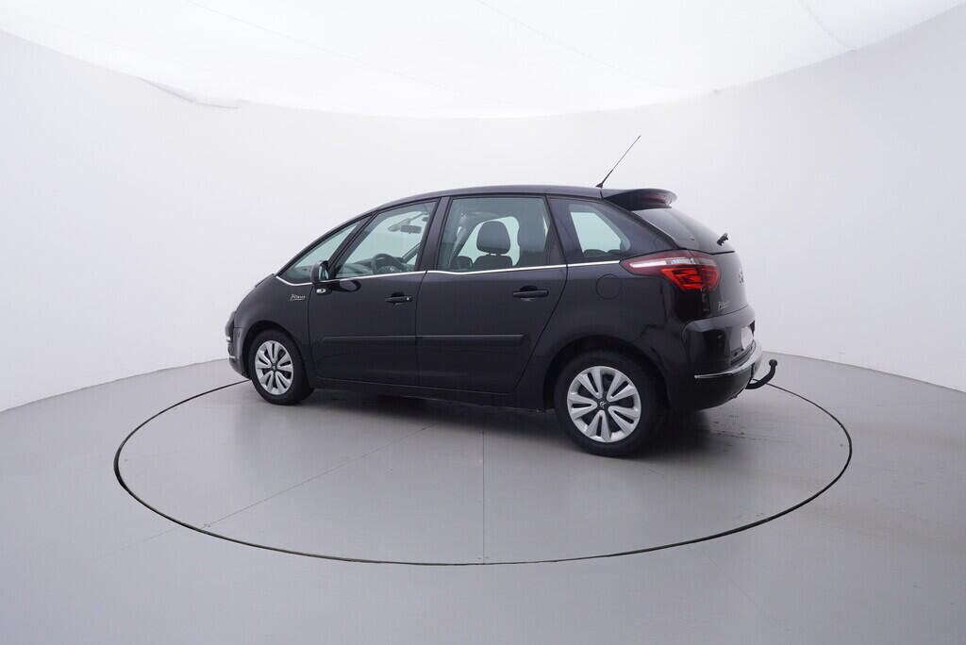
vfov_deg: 56.2
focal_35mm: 22
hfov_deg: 77.3
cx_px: 483
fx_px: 604
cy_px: 322
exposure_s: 1/80
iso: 200
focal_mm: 15
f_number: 5
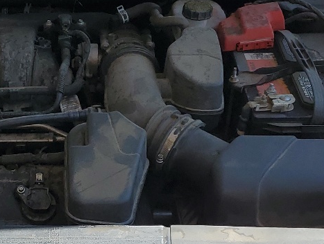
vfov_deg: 16.5
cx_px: 14
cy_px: 199
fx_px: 834
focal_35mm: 89
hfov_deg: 21.4
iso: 50
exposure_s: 1/2000
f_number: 1.5
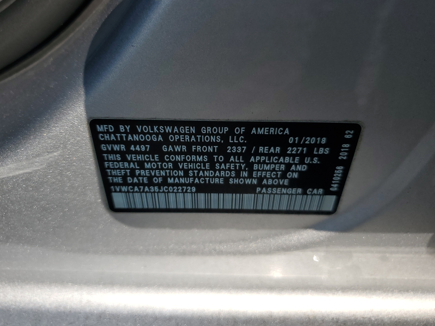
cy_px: 158
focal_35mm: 27
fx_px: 339
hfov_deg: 65.3
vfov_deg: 51.4
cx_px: 212
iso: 50
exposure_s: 1/5000
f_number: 1.5
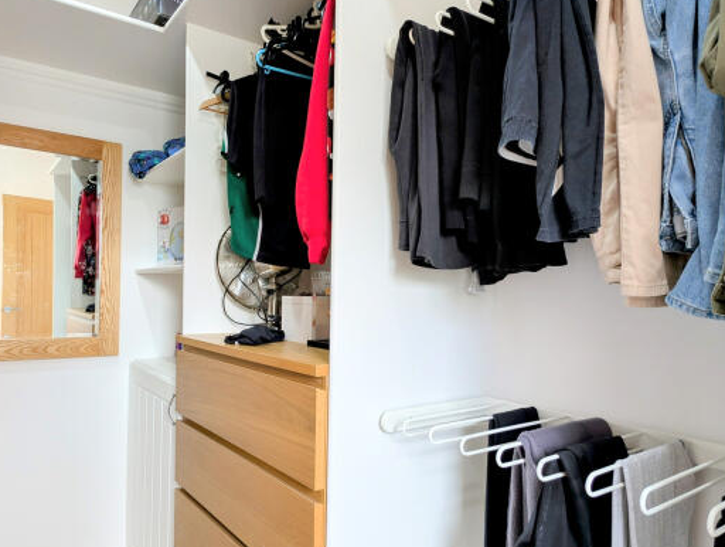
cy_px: 298
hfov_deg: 70.9
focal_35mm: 24
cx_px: 299
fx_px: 504
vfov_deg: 56.9
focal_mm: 2.23
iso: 64
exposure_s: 1/15.2
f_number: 1.95
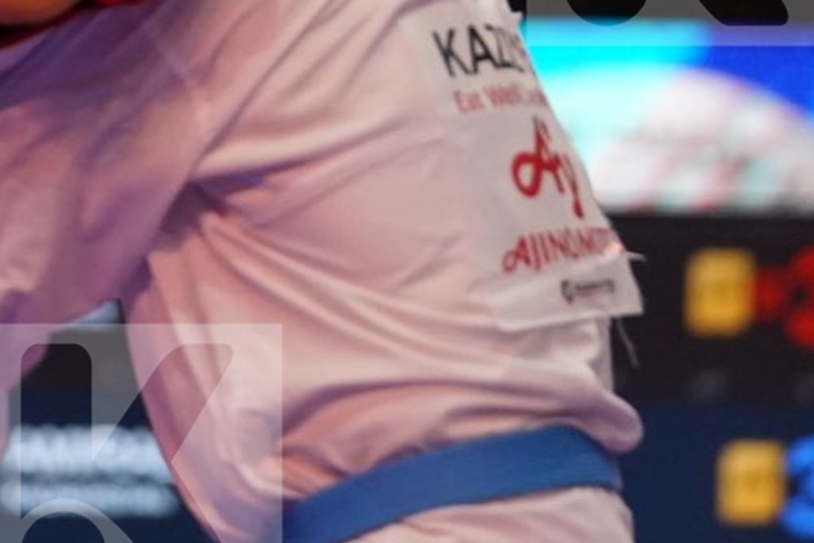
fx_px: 14587
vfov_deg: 2.1
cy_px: -99
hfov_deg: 3.2
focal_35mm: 645
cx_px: 133
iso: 4000
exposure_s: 1/1000
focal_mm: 182
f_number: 2.8
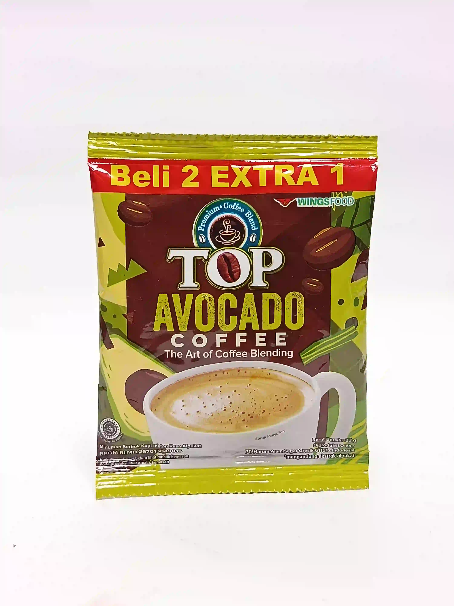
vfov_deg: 42.9
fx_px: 769
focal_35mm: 44
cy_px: 303
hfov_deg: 32.9
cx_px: 227
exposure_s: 1/100
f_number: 1.7
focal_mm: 5.24
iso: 577
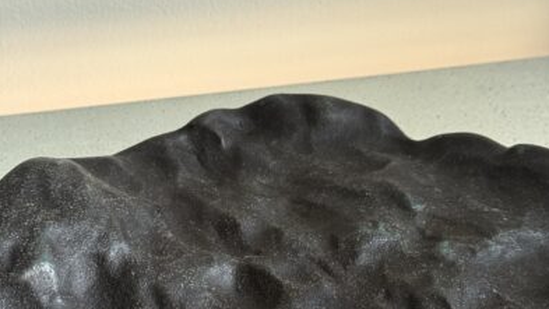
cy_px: 223
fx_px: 1033
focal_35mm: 71
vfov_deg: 16.9
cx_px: 277
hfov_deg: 29.7
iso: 100
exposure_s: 1/120
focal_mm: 6.76
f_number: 1.78
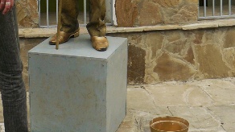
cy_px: -68
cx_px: 63
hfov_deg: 24.5
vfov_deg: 13.2
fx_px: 536
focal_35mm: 86
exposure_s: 1/125
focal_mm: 6
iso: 100
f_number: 4
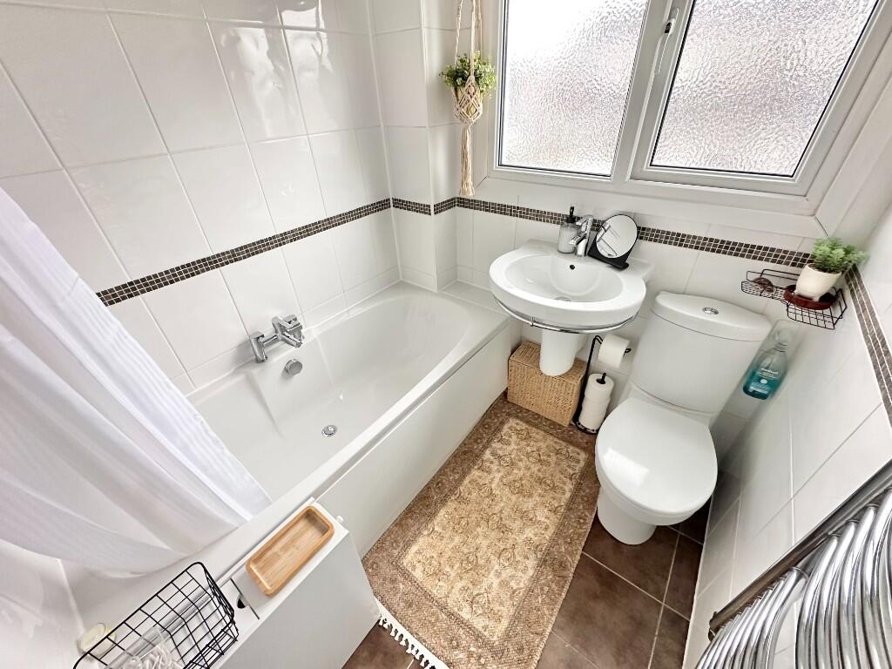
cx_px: 446
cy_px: 334
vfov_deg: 85.7
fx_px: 361
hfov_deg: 102.1
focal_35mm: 14
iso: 320
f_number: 2.2
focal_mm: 2.22
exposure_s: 1/85
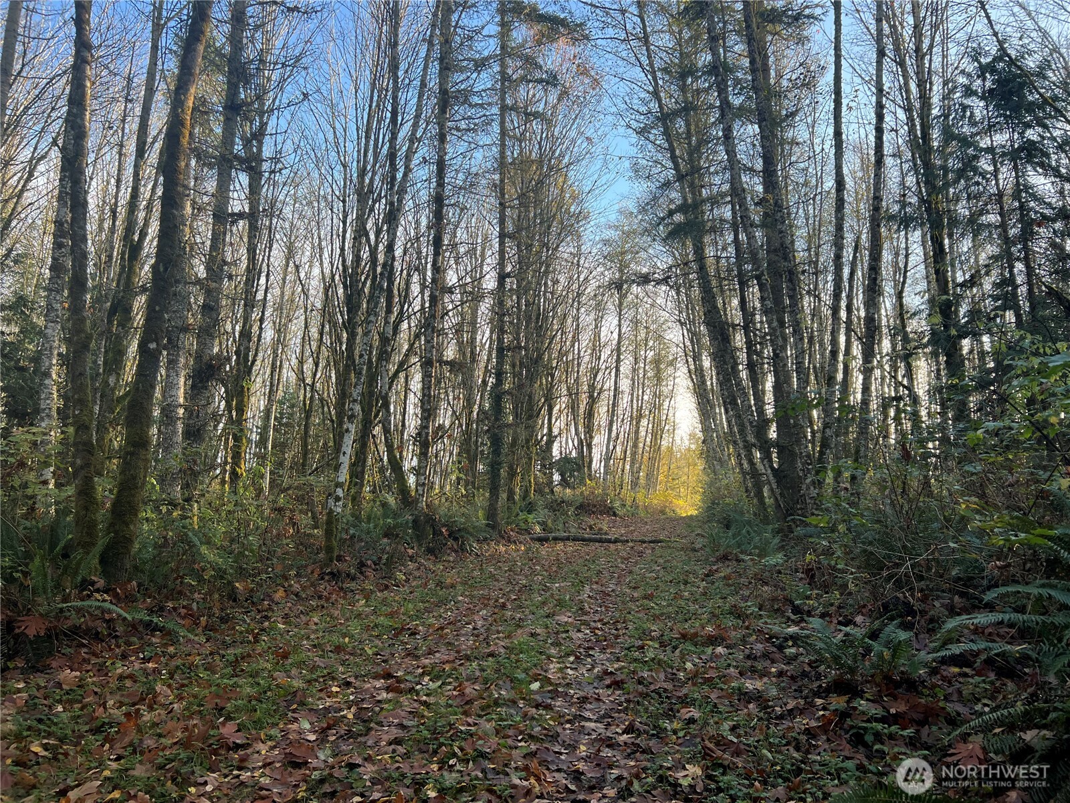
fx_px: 804
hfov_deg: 67.3
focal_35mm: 26
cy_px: 402
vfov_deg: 53.1
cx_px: 535
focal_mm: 5.7
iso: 50
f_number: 1.5
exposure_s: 1/521
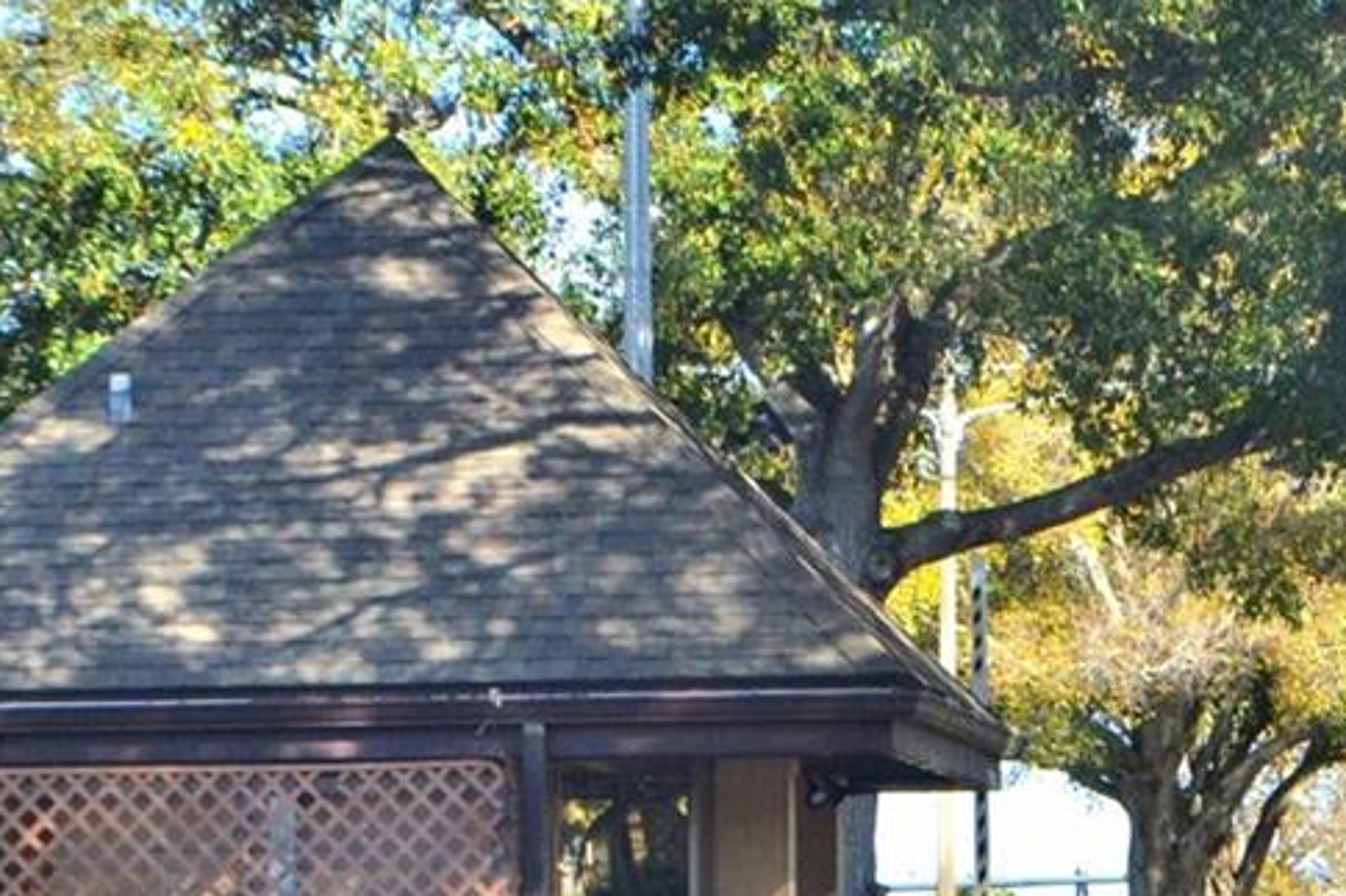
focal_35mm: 198
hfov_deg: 10.4
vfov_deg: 6.9
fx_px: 7400
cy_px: 363
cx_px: 1052
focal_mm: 40
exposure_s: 1/250
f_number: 10
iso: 800
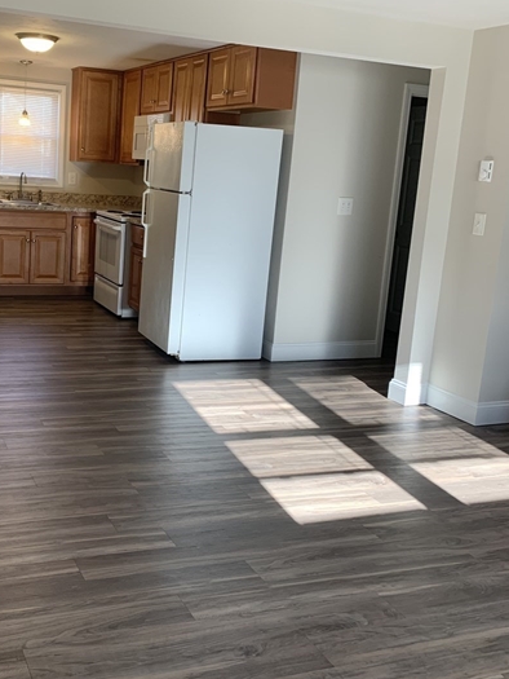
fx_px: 745
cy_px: 304
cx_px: 149
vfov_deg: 48.9
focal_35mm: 38
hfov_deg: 37.1
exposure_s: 1/120
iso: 80
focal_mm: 4.25
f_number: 1.8
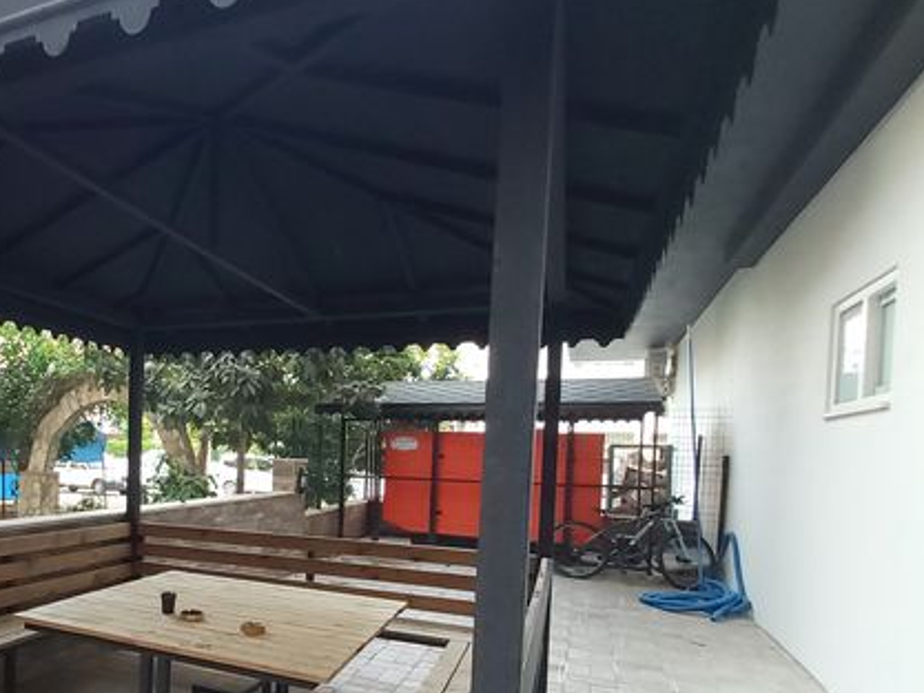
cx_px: 202
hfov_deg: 67.8
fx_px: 614
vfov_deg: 57.3
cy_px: 476
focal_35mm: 23
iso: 160
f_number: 2.2
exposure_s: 1/50
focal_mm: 1.42
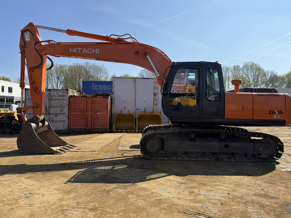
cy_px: 103
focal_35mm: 27
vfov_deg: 51.3
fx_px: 227
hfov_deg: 65.3
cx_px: 154
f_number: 1.78
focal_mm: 6.76
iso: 100
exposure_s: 1/3279
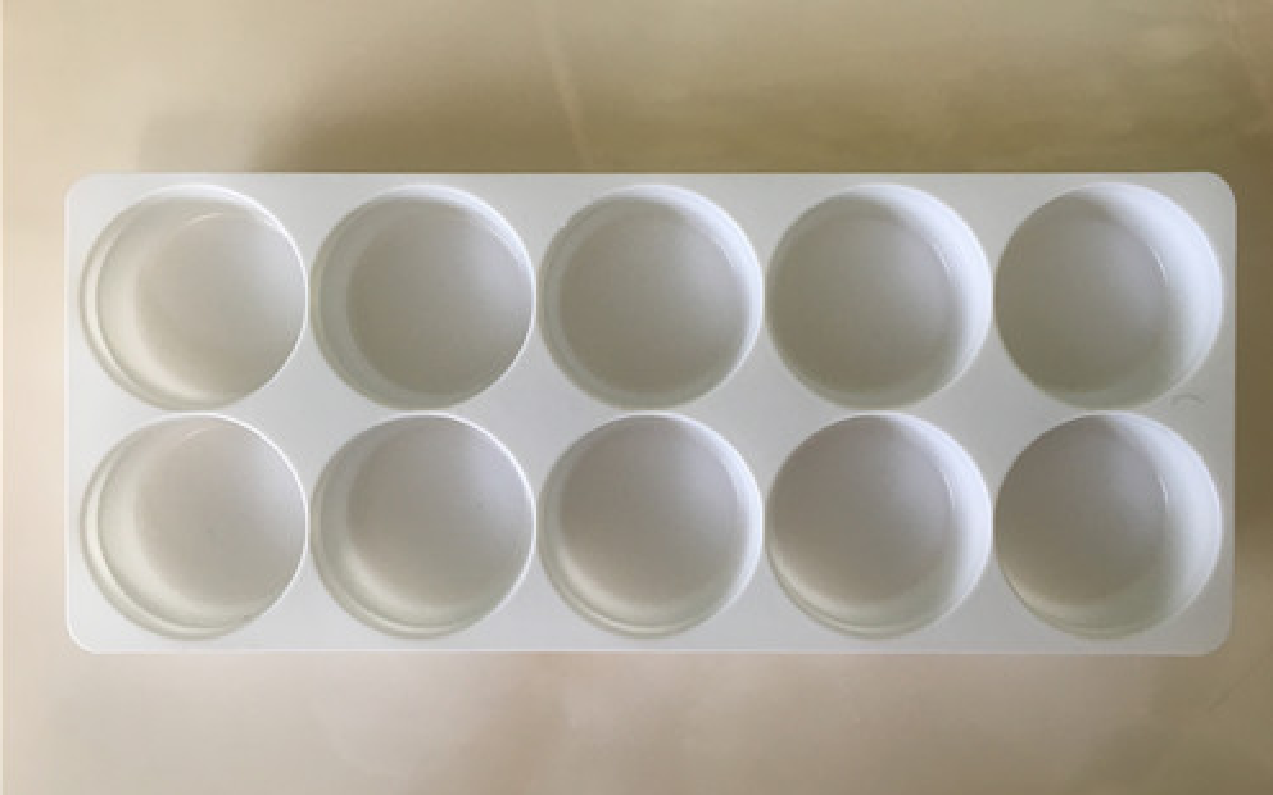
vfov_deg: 40.6
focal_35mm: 31
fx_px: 1075
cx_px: 639
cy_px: 378
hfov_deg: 61.2
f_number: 2.2
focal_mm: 4.15
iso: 50
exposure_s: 1/33
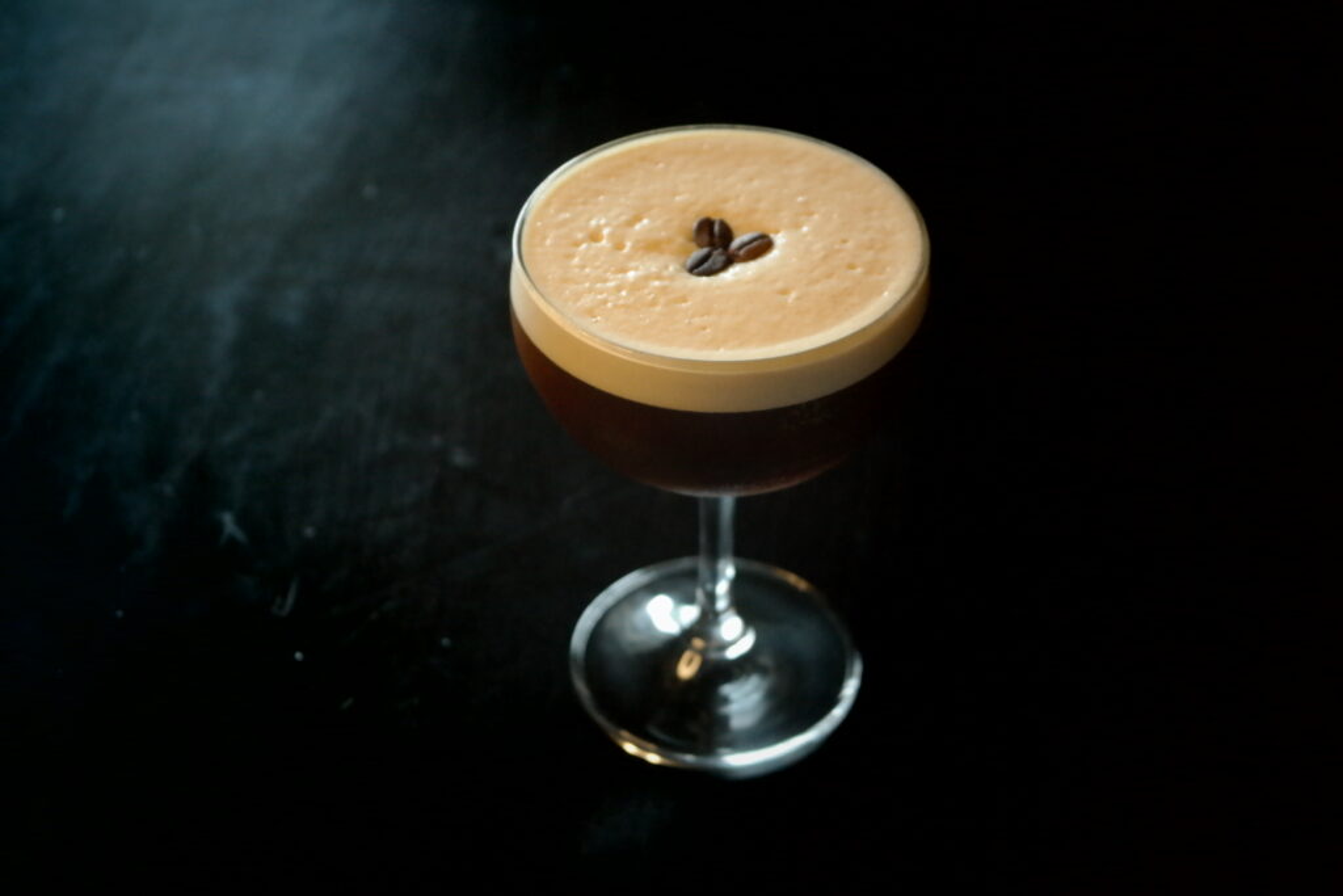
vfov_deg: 19.7
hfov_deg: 29.2
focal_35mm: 69
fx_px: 2574
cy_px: 448
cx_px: 672
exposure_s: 1/80
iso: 3200
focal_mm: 45
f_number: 5
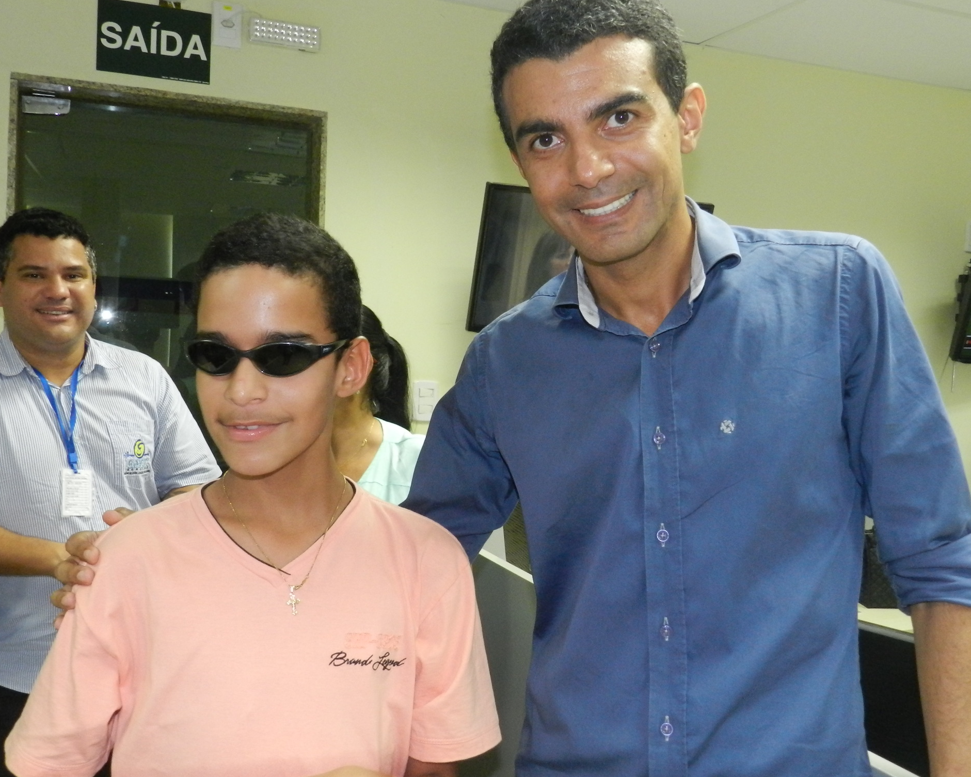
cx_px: 464
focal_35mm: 34
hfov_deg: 52.8
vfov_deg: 43.4
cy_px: 393
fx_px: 977
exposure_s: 1/30
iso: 800
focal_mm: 5.6
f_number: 3.7
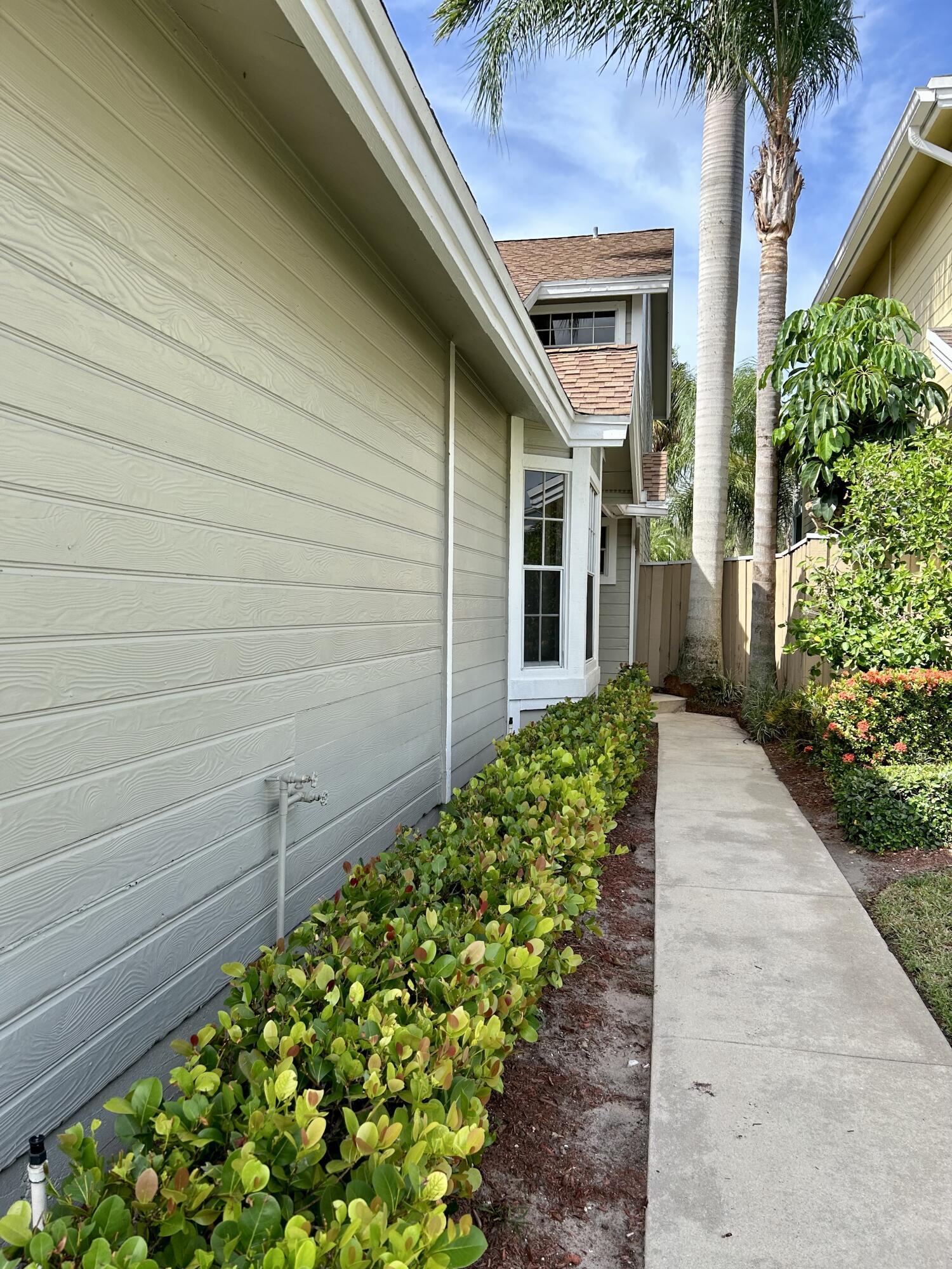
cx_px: 476
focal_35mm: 26
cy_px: 634
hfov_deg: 53.1
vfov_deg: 67.3
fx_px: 953
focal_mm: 5.7
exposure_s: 1/1838
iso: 50
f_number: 1.5
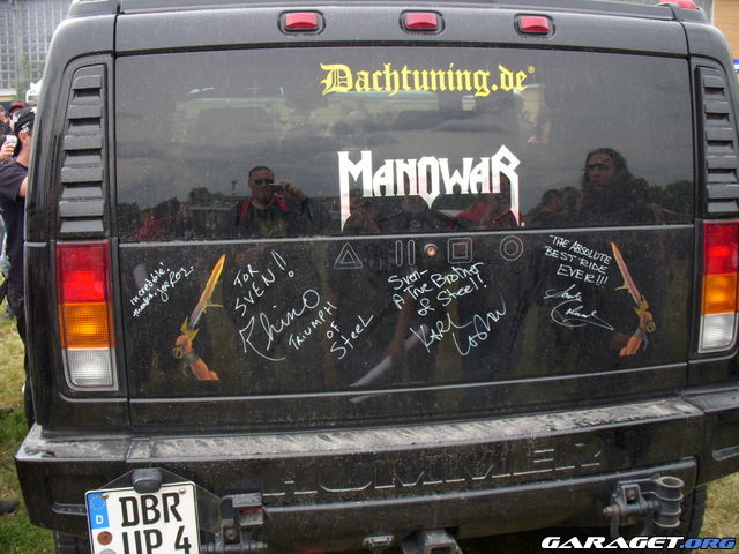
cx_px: 370
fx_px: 811
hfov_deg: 49.0
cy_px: 277
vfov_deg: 37.7
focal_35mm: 38
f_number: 3.3
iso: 100
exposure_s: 1/200
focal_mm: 6.3
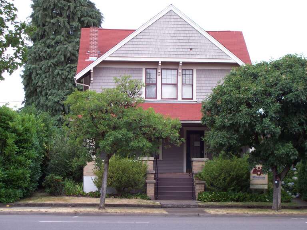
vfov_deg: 18.0
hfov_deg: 23.8
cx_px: 154
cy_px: 115
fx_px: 727
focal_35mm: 82
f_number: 4
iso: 80
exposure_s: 1/150
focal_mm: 13.5
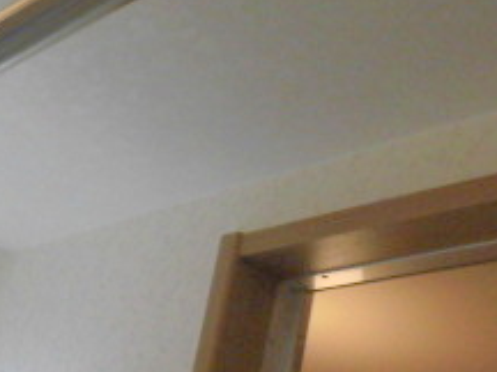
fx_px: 1019
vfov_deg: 20.7
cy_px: 170
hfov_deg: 25.4
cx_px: -51
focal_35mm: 71
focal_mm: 4.3
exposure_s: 1/200
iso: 100
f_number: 3.1
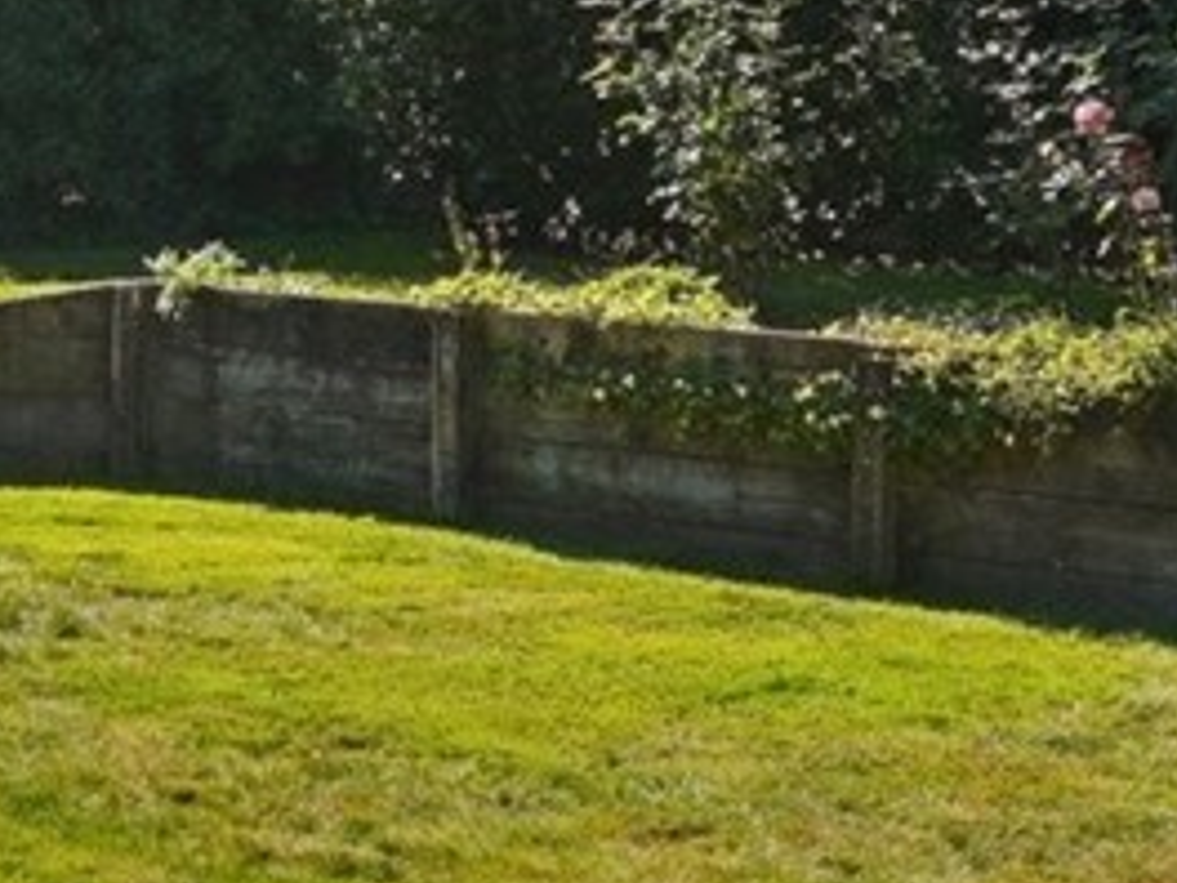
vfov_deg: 13.9
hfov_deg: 16.1
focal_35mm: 105
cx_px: -867
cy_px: 47
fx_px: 3570
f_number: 8
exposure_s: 1/250
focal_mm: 17
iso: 100
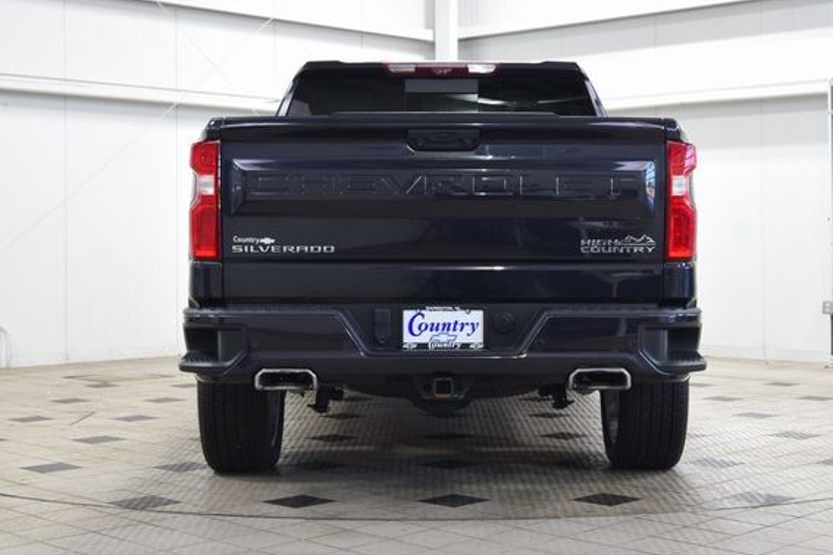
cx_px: 445
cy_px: 261
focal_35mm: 61
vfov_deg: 22.3
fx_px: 1411
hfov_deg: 32.9
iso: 800
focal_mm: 36
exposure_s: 1/15
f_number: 6.3
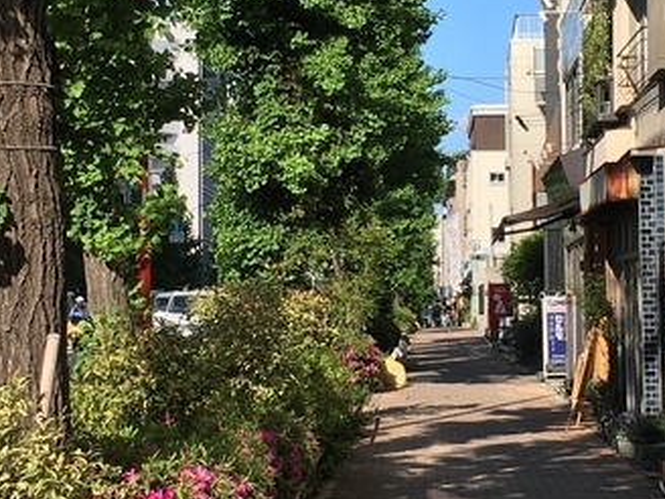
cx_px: 422
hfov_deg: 18.5
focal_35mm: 106
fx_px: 2036
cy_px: 154
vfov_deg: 13.9
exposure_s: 1/1304
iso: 25
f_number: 2.2
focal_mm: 4.15
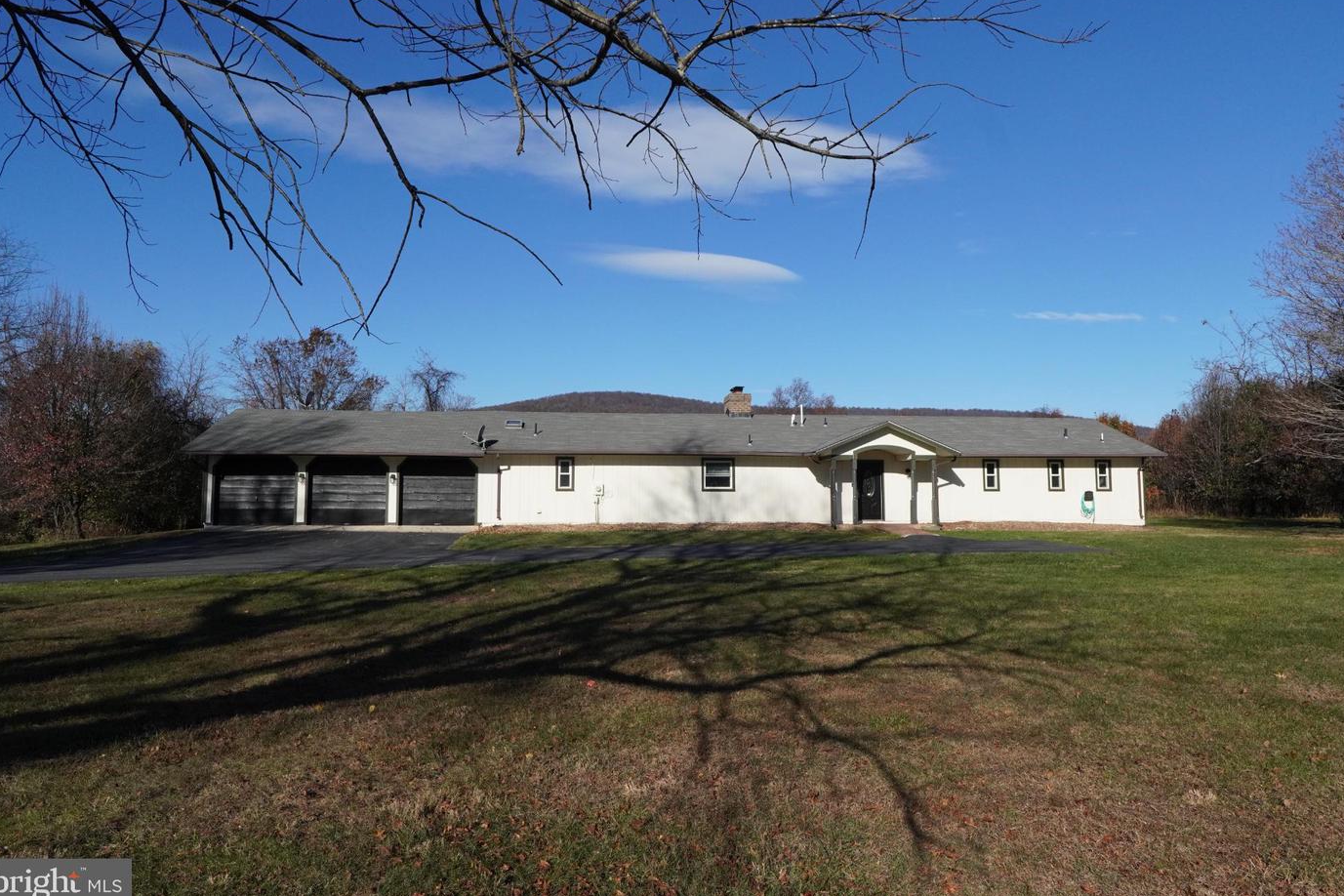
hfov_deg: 74.8
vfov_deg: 54.1
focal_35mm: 24
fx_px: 878
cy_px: 440
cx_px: 682
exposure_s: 1/2500
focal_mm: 15
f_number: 9
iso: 800
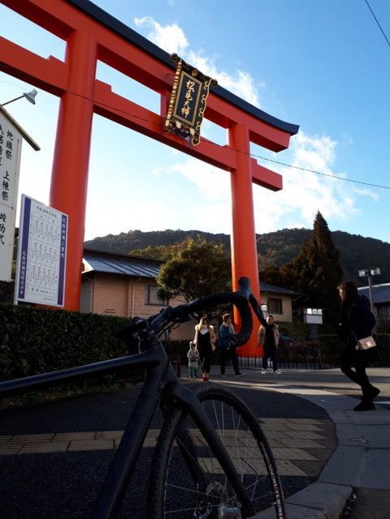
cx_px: 195
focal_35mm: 27
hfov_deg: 51.4
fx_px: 406
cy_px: 260
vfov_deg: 65.3
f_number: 1.9
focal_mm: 3.6
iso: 40
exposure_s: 1/697
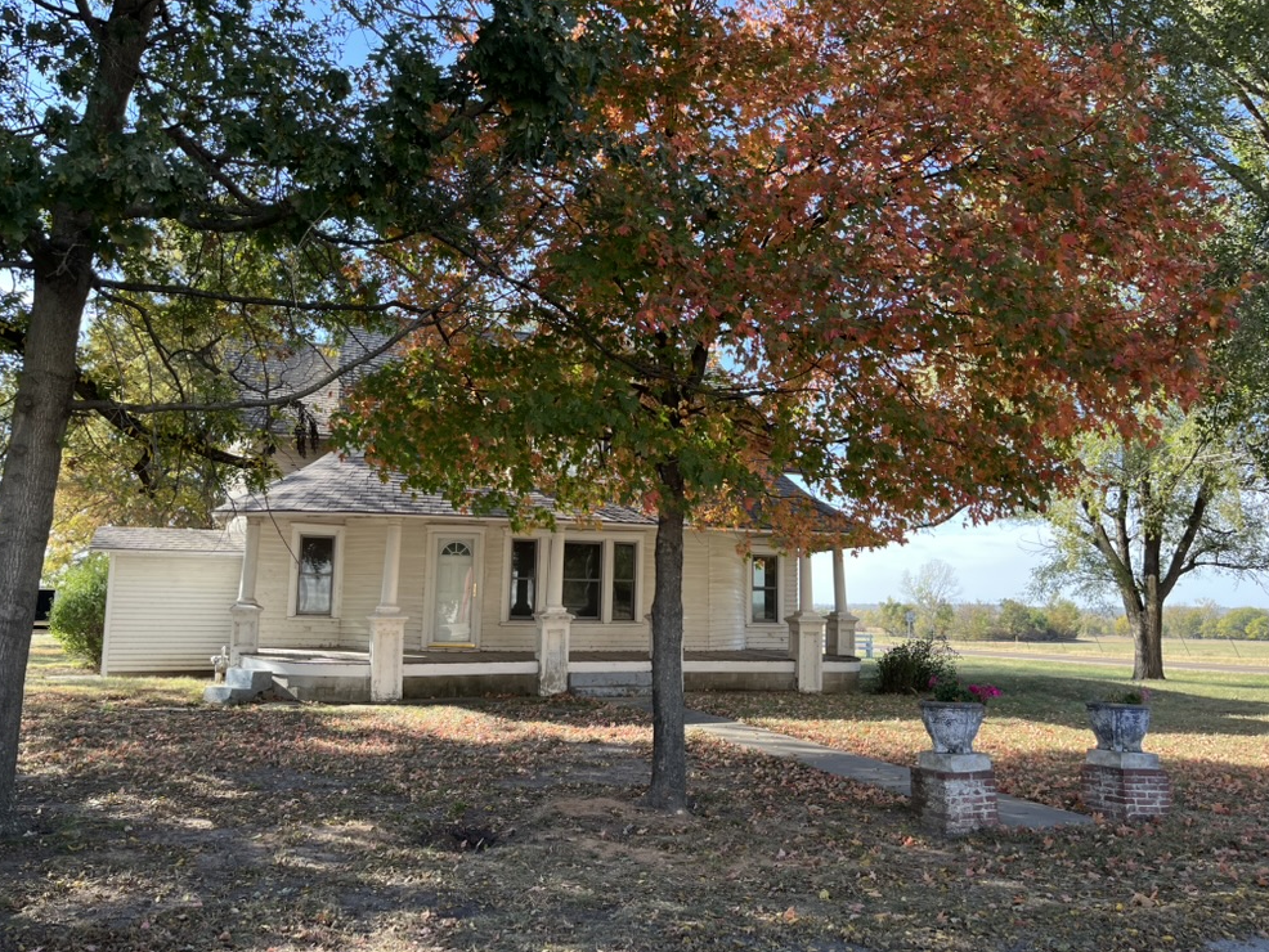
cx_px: 623
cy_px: 475
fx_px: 990
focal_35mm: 27
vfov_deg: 51.4
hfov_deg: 65.3
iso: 50
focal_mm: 5.1
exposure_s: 1/421
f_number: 1.6
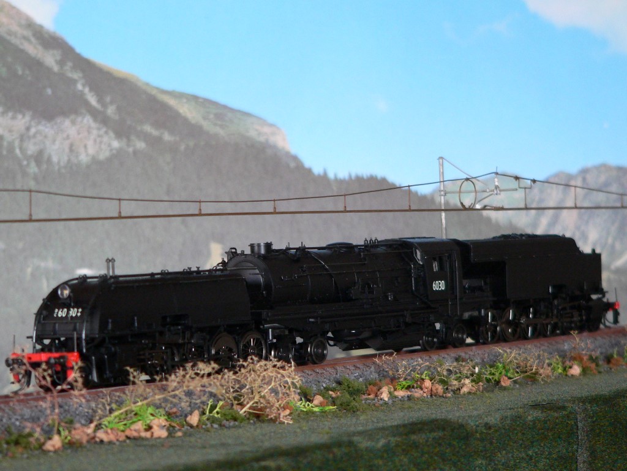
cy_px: 236
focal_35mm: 116
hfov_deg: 17.0
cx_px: 314
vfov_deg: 12.8
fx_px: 2101
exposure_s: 1/10
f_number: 2.8
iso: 200
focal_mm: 19.2
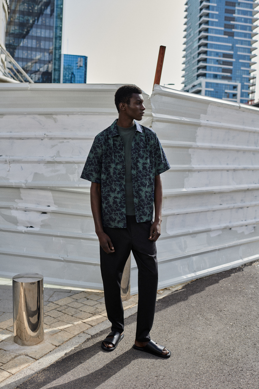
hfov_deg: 37.9
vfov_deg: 54.4
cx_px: 130
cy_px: 194
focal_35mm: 35
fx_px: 378
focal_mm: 35
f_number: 4
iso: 200
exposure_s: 1/800
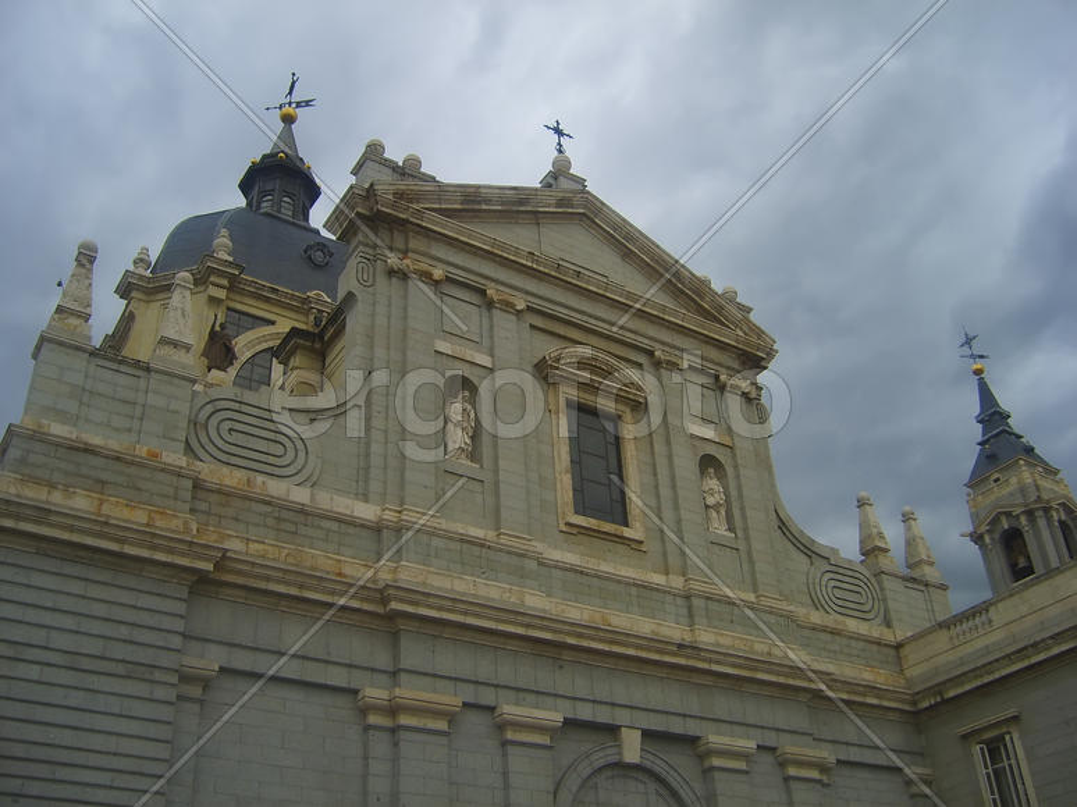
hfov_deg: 52.6
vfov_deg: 40.7
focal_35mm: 35
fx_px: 1089
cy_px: 404
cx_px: 538
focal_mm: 5.8
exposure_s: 1/750
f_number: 2.8
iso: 50
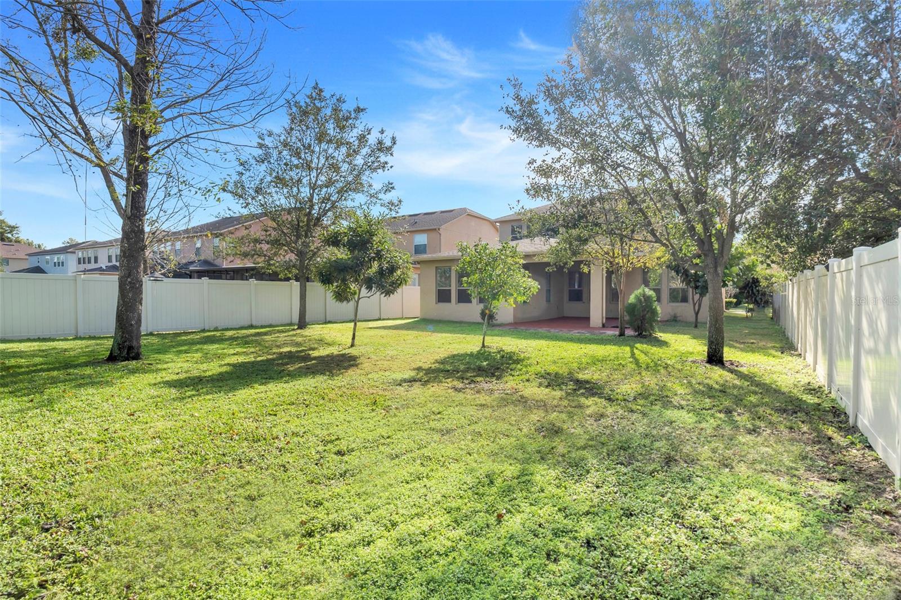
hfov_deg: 93.3
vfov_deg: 70.4
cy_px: 300
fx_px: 425
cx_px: 450
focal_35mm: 17
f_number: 9
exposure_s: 1/40
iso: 250
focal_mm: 11.5
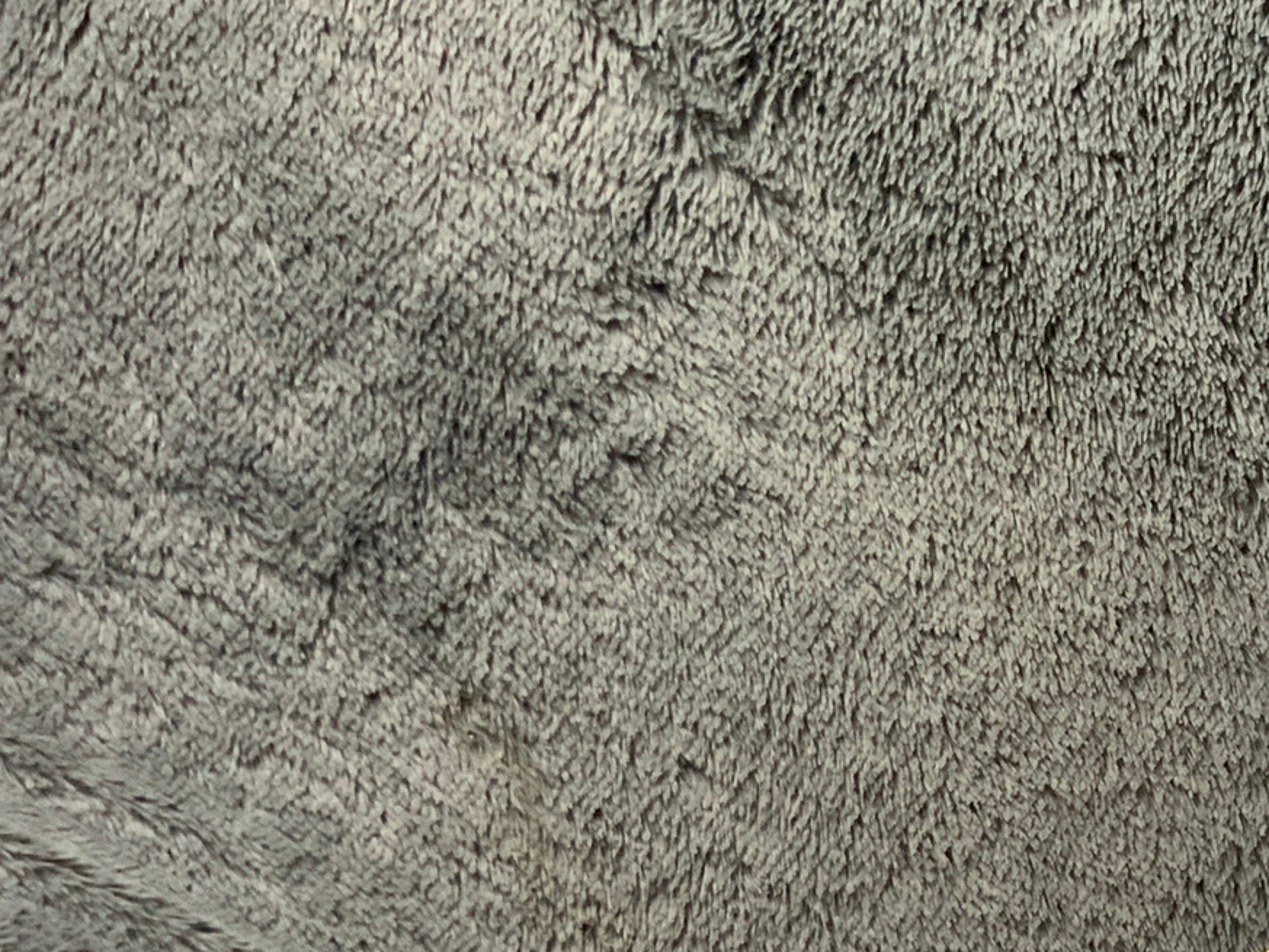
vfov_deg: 17.1
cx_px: 1842
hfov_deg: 20.2
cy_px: 842
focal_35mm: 85
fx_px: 3116
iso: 100
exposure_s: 1/50
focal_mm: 3
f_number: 1.8
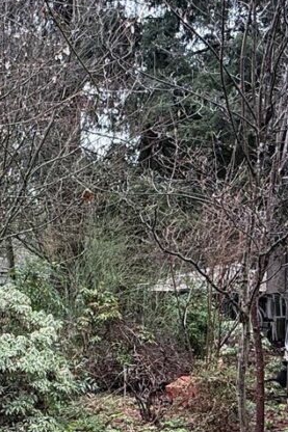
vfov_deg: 39.0
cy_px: 335
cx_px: 40
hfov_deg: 26.7
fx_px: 588
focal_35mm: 49
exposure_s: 1/99
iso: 100
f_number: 2.2
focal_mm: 2.22
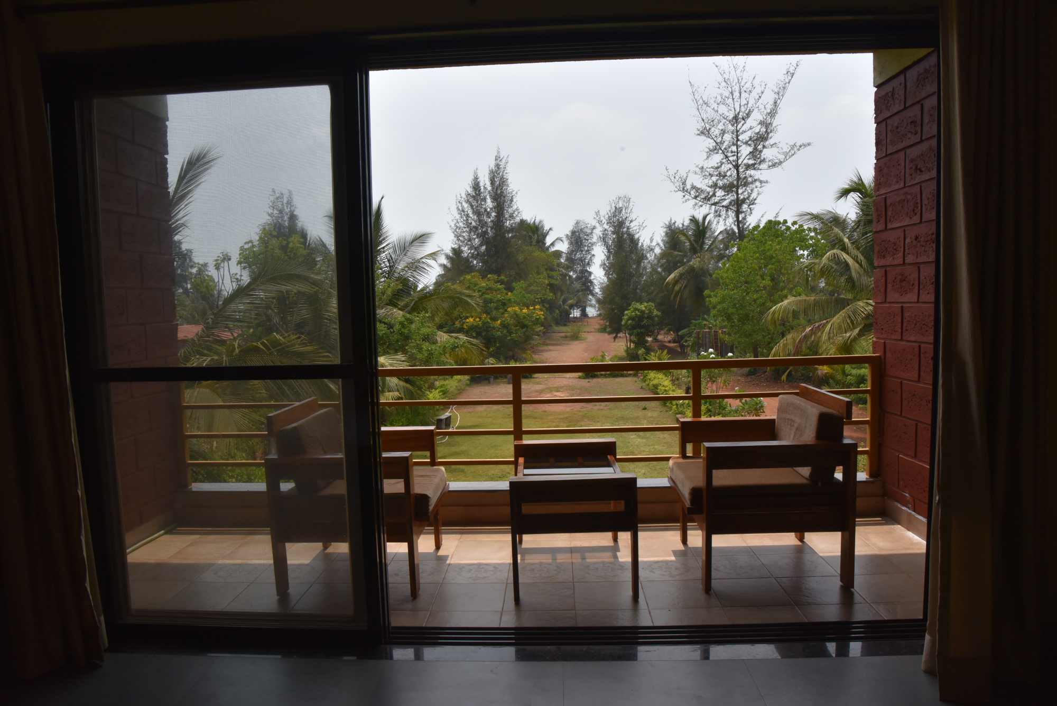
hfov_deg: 73.7
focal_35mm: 24
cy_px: 353
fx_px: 705
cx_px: 528
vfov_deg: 53.2
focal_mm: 24
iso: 1250
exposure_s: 1/80
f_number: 10
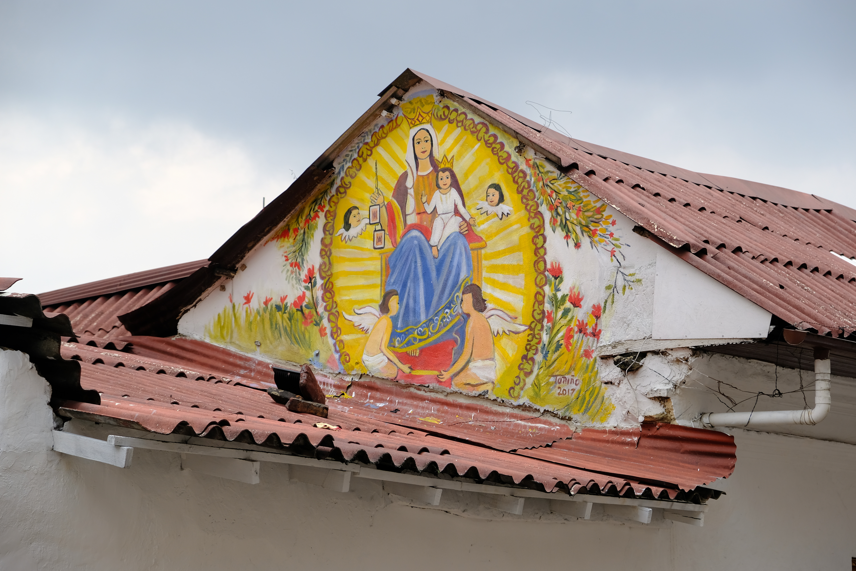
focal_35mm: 83
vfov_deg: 16.5
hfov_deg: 24.5
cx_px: 428
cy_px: 286
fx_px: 1973
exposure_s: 1/320
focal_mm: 55
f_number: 5.6
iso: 200
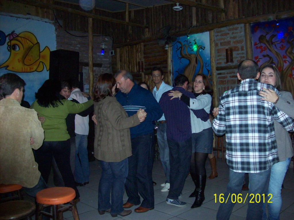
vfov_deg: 39.7
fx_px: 306
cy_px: 110
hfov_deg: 51.4
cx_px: 147
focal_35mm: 36
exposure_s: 1/64
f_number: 2.7
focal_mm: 6
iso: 200
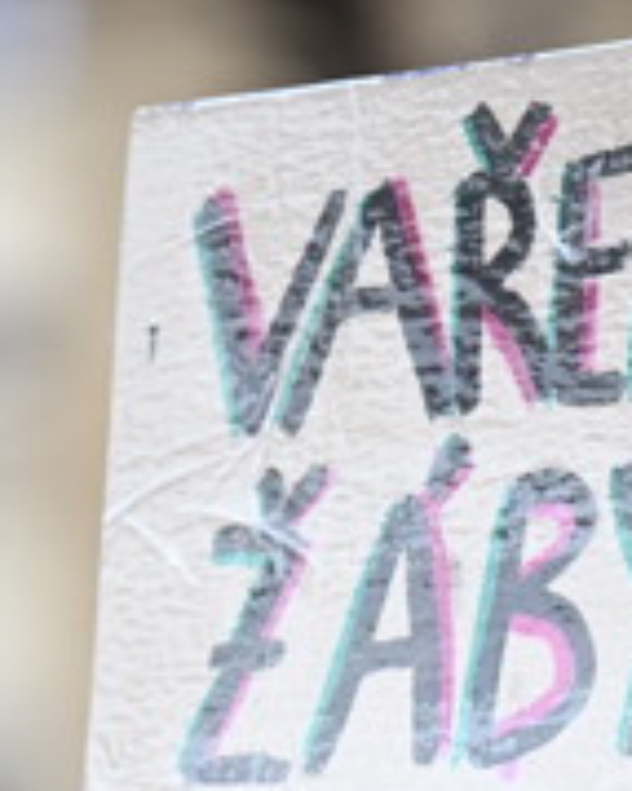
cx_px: 314
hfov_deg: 2.3
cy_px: 906
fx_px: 15655
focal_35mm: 669
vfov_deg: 2.9
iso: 1000
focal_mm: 185
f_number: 2.8
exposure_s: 1/1250
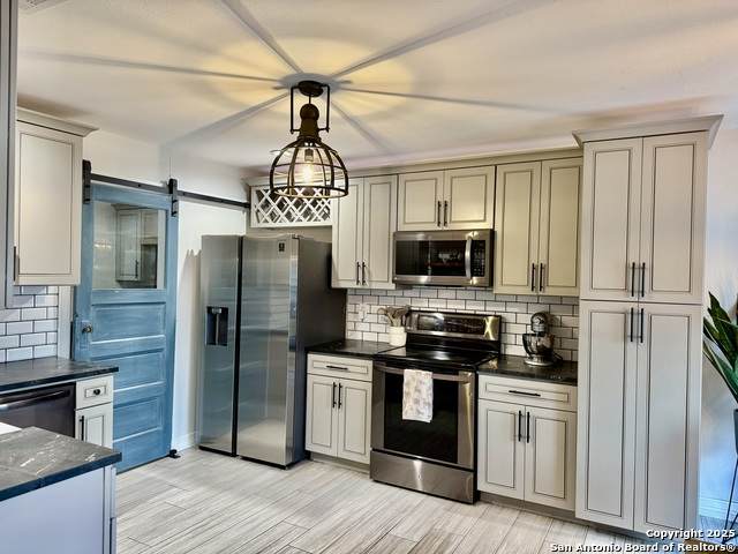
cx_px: 369
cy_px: 277
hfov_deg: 71.6
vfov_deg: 56.8
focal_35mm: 24
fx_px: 512
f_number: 1.78
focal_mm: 6.76
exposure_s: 1/60
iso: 200
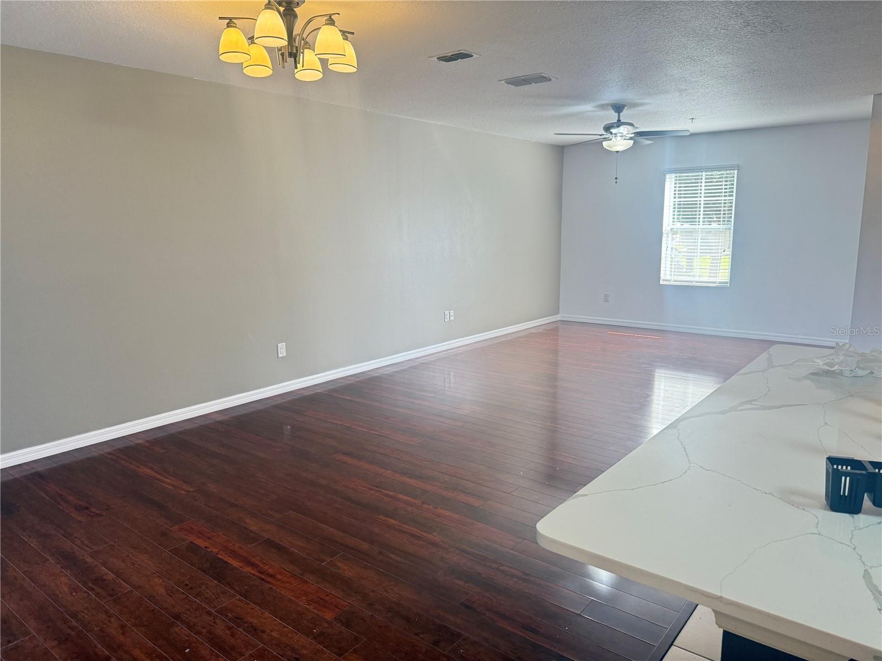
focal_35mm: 24
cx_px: 441
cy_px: 330
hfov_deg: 71.6
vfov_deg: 56.8
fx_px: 612
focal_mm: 6.76
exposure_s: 1/120
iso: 250
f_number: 1.78
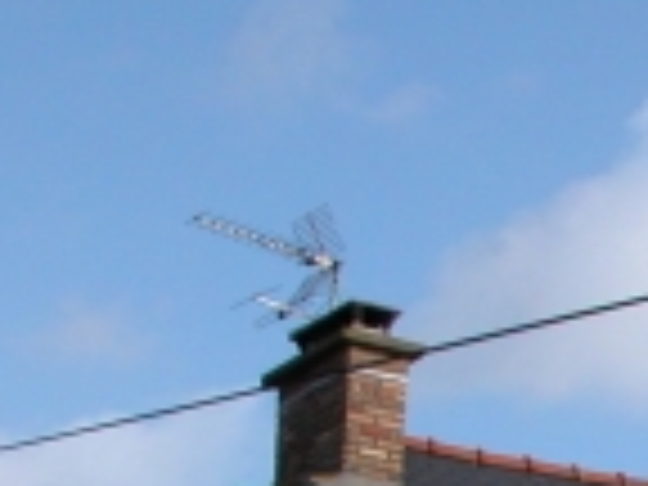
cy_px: 1076
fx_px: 3107
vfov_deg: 8.3
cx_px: 1179
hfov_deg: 11.1
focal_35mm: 166
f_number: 6.3
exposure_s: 1/265
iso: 100
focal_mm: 8.9
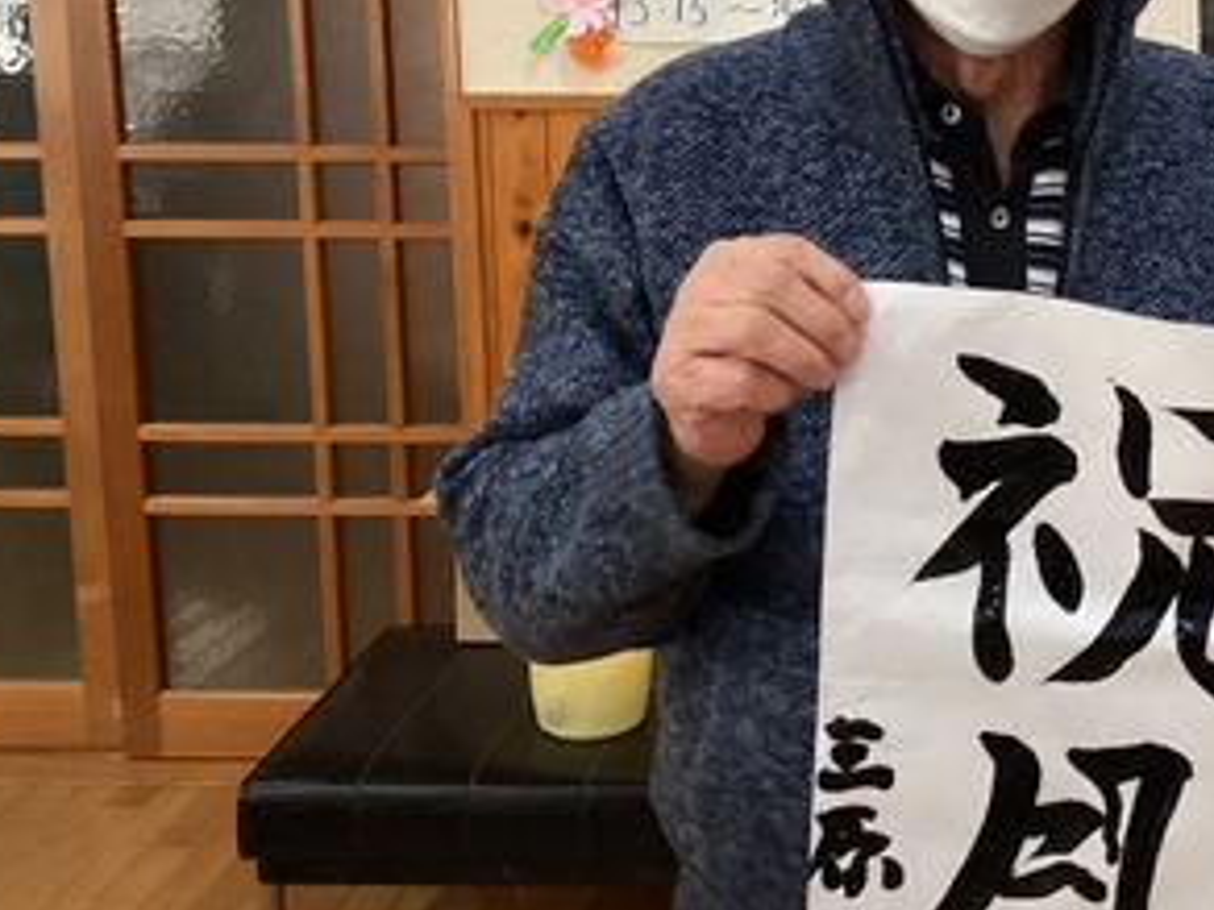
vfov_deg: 27.3
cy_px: 268
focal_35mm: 53
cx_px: 977
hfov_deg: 35.0
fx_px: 1859
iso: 250
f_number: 2.4
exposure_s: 1/60
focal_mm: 3.3
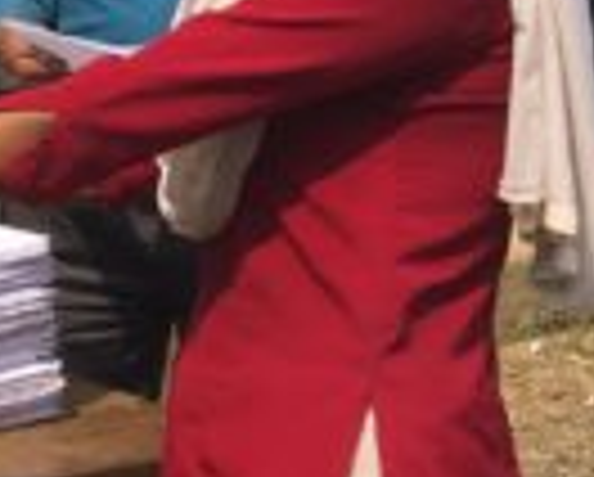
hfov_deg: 11.3
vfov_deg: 10.4
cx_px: -716
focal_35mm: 148
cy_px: 158
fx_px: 2606
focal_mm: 4.15
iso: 25
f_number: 2.2
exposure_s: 1/874
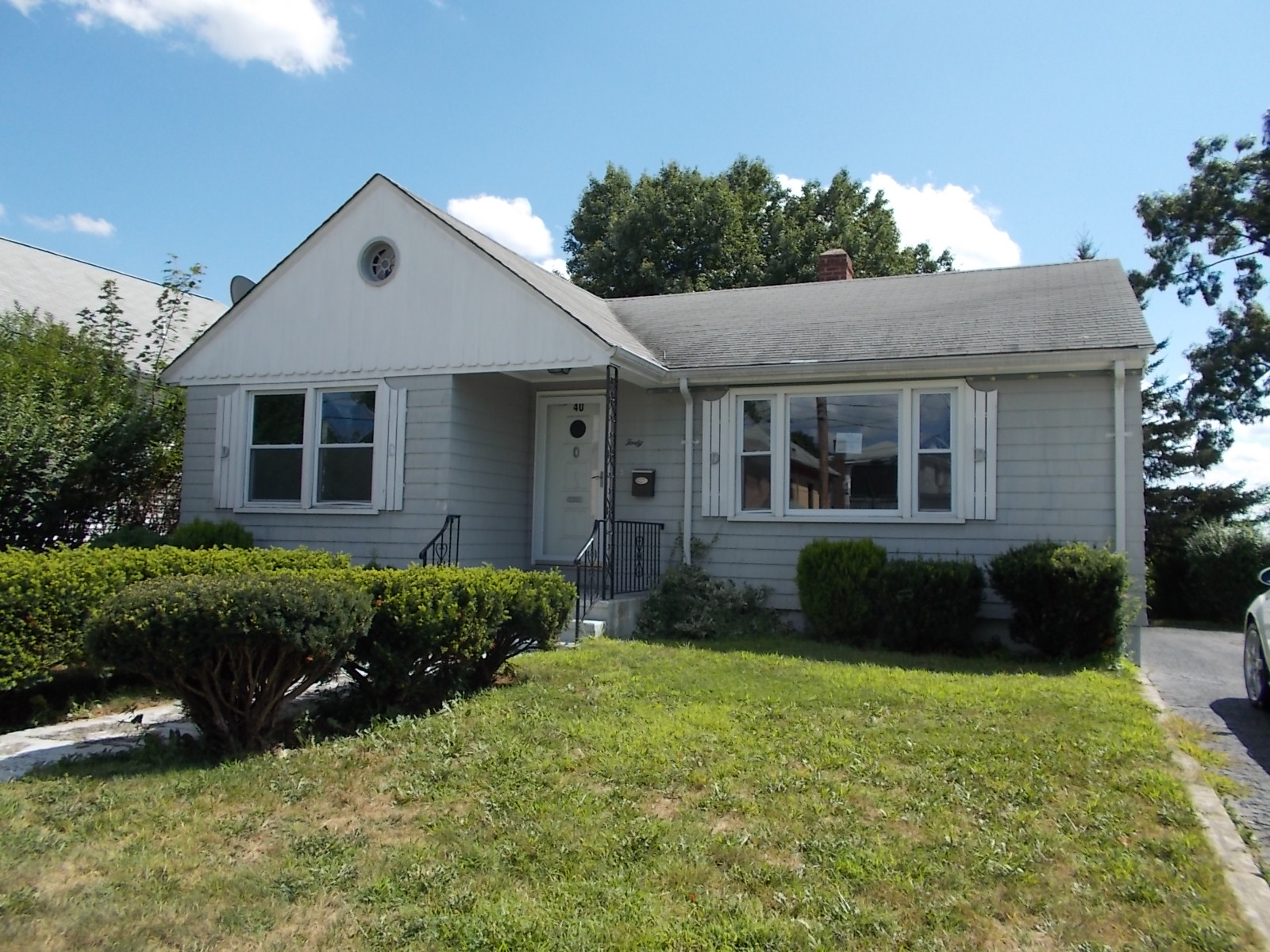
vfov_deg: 53.1
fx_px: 954
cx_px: 635
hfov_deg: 67.3
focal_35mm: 26
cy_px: 476
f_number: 8
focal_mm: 4.6
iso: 80
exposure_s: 1/125
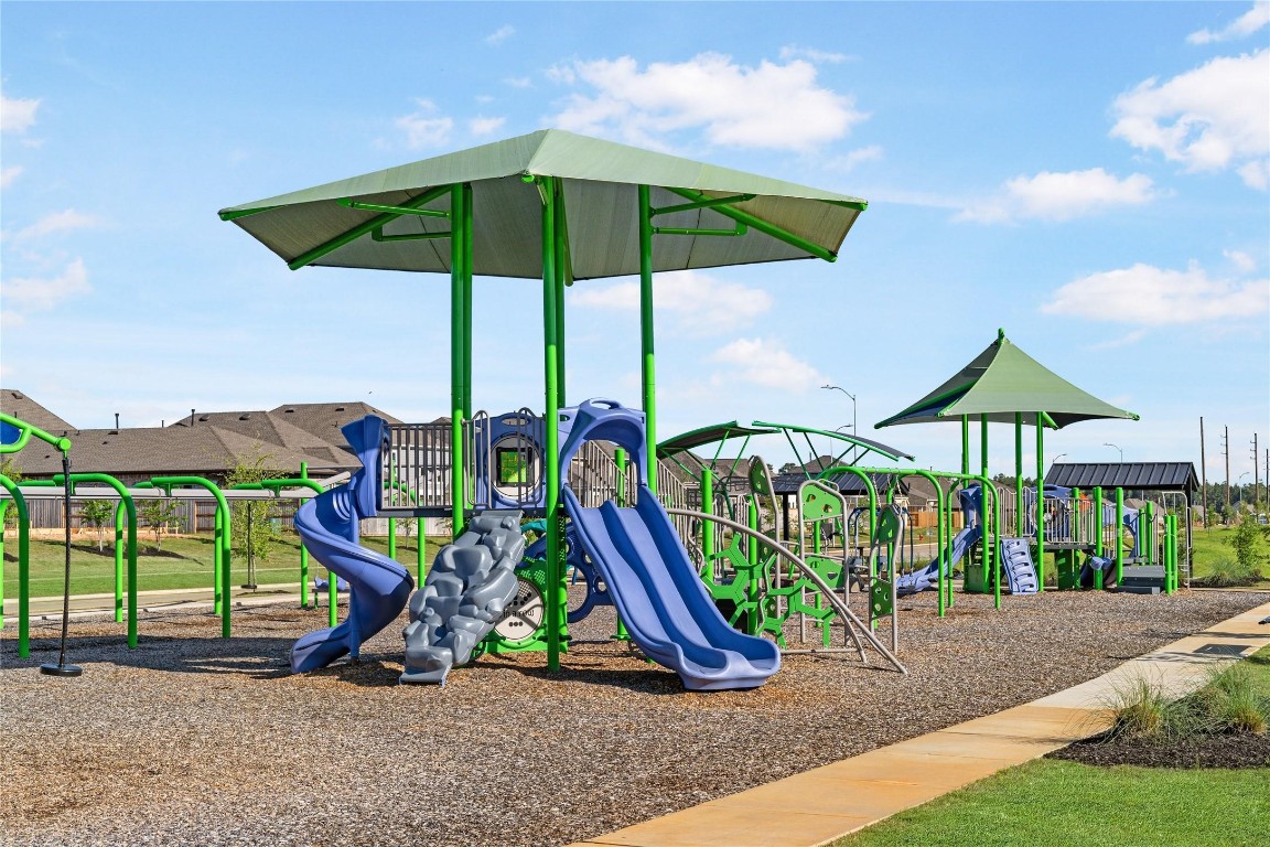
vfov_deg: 24.6
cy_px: 424
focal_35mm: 55
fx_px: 1940
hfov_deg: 36.2
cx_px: 635
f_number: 7.1
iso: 250
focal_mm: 55
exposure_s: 1/1250
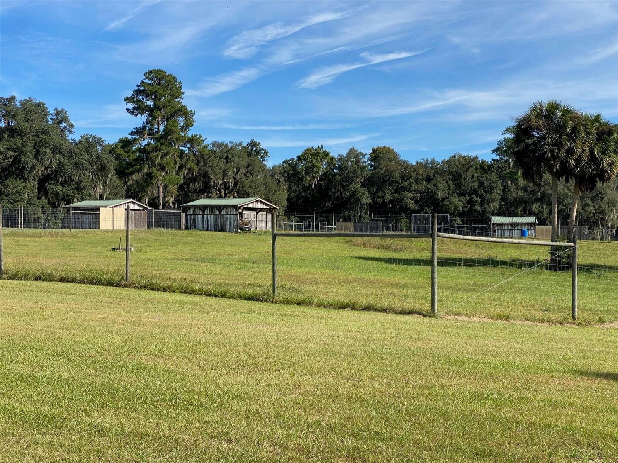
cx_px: 309
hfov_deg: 36.8
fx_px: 928
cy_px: 232
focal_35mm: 52
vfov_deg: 28.0
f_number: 2
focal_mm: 6
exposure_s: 1/1597
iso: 20
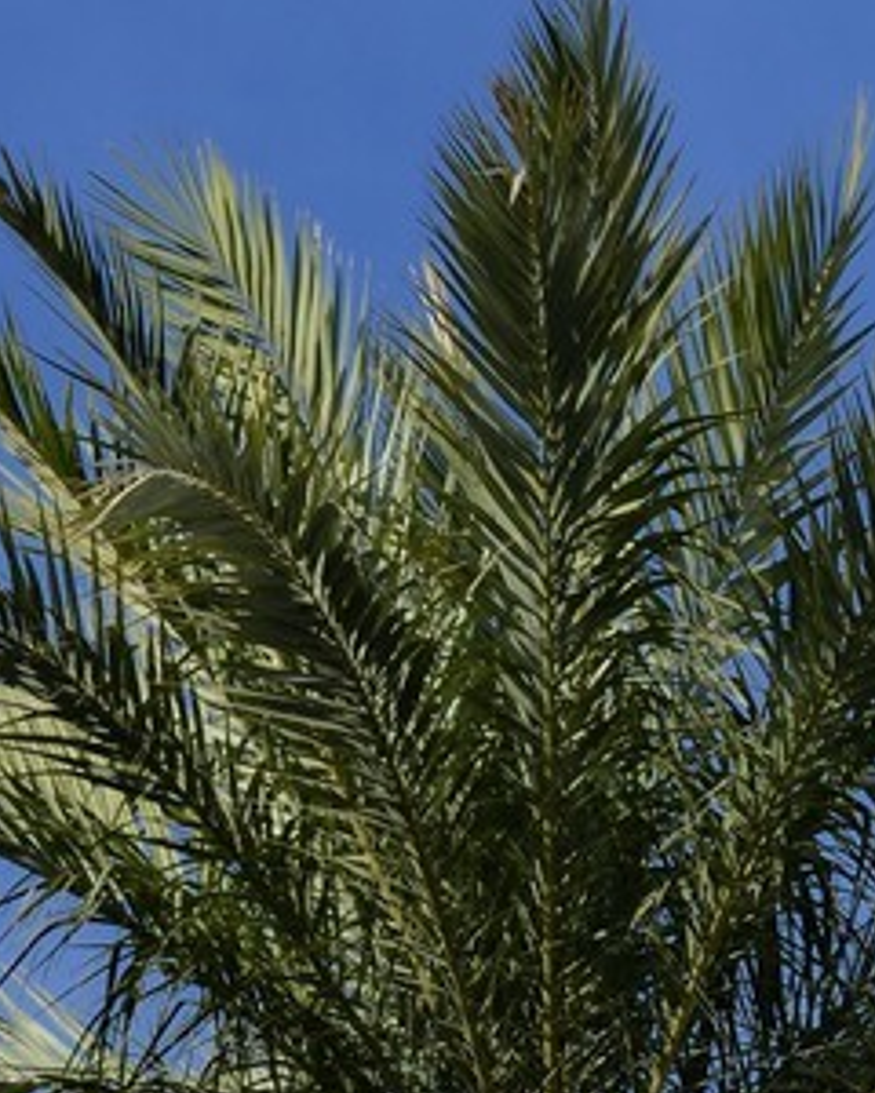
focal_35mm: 310
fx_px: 10035
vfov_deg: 5.9
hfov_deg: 5.0
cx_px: 124
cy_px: 2762
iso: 200
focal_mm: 62
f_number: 11
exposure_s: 1/250
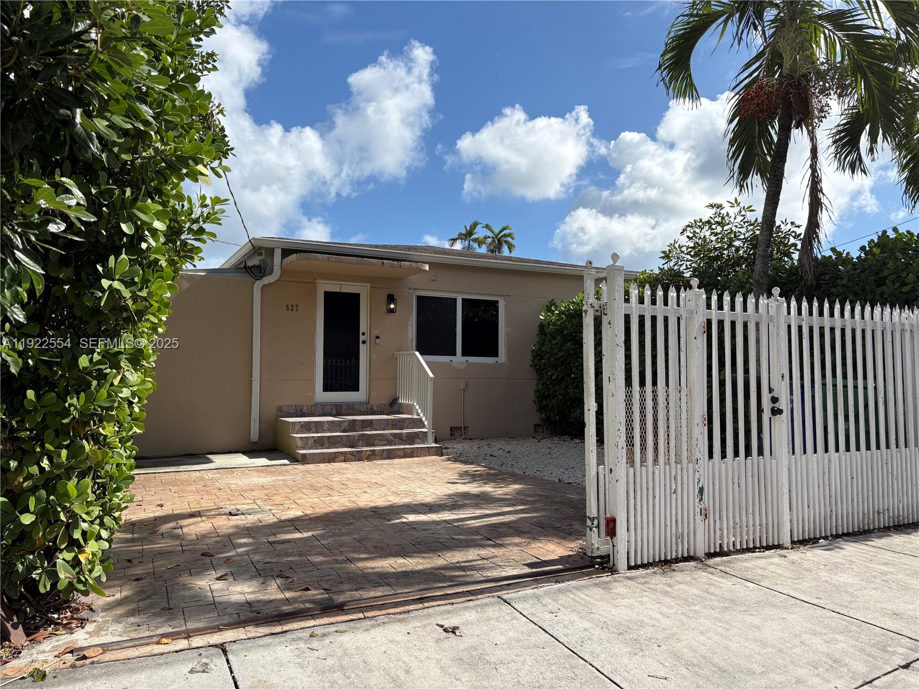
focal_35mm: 26
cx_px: 460
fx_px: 690
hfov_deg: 67.3
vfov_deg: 53.1
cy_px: 344
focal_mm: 5.96
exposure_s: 1/4329
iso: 50
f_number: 1.6
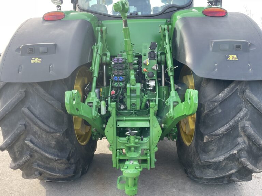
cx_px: 131
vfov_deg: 53.1
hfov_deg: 67.3
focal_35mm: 26
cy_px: 98
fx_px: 197
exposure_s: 1/260
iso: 32
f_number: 1.6
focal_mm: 4.2
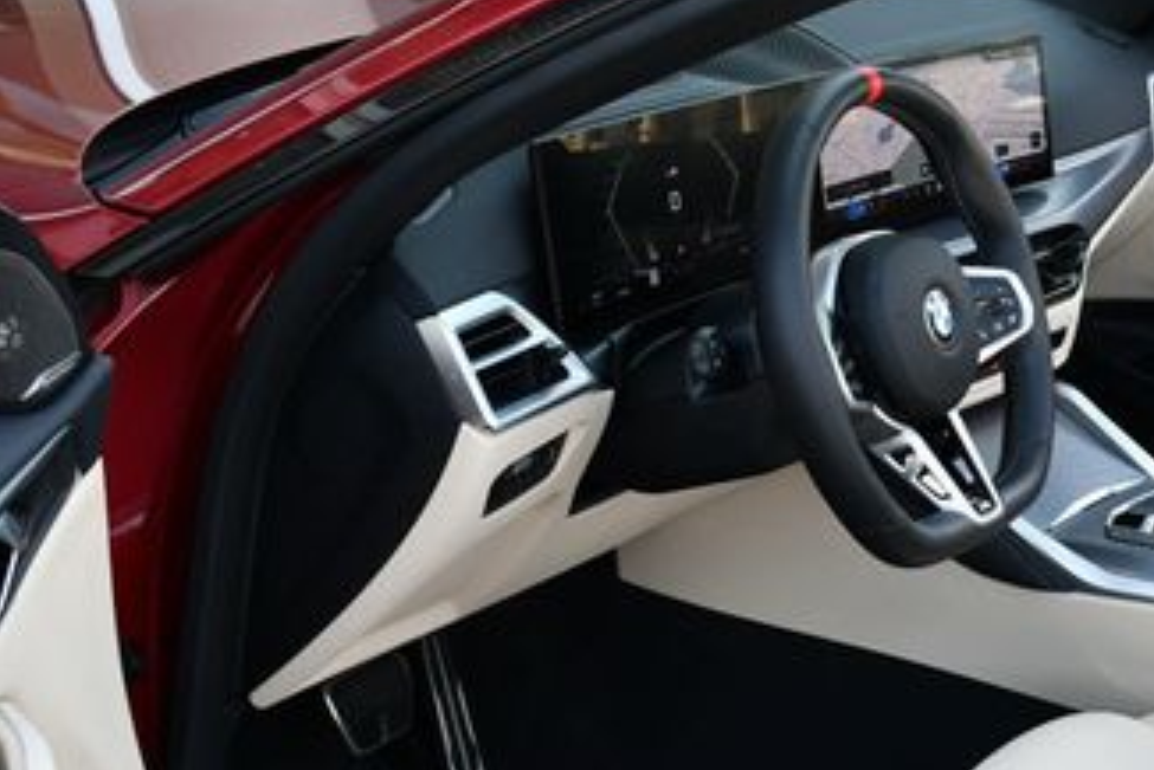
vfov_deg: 19.1
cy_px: 543
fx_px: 2277
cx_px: 1133
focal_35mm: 71
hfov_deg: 27.0
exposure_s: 1/250
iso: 360
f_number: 5.6
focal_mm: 18
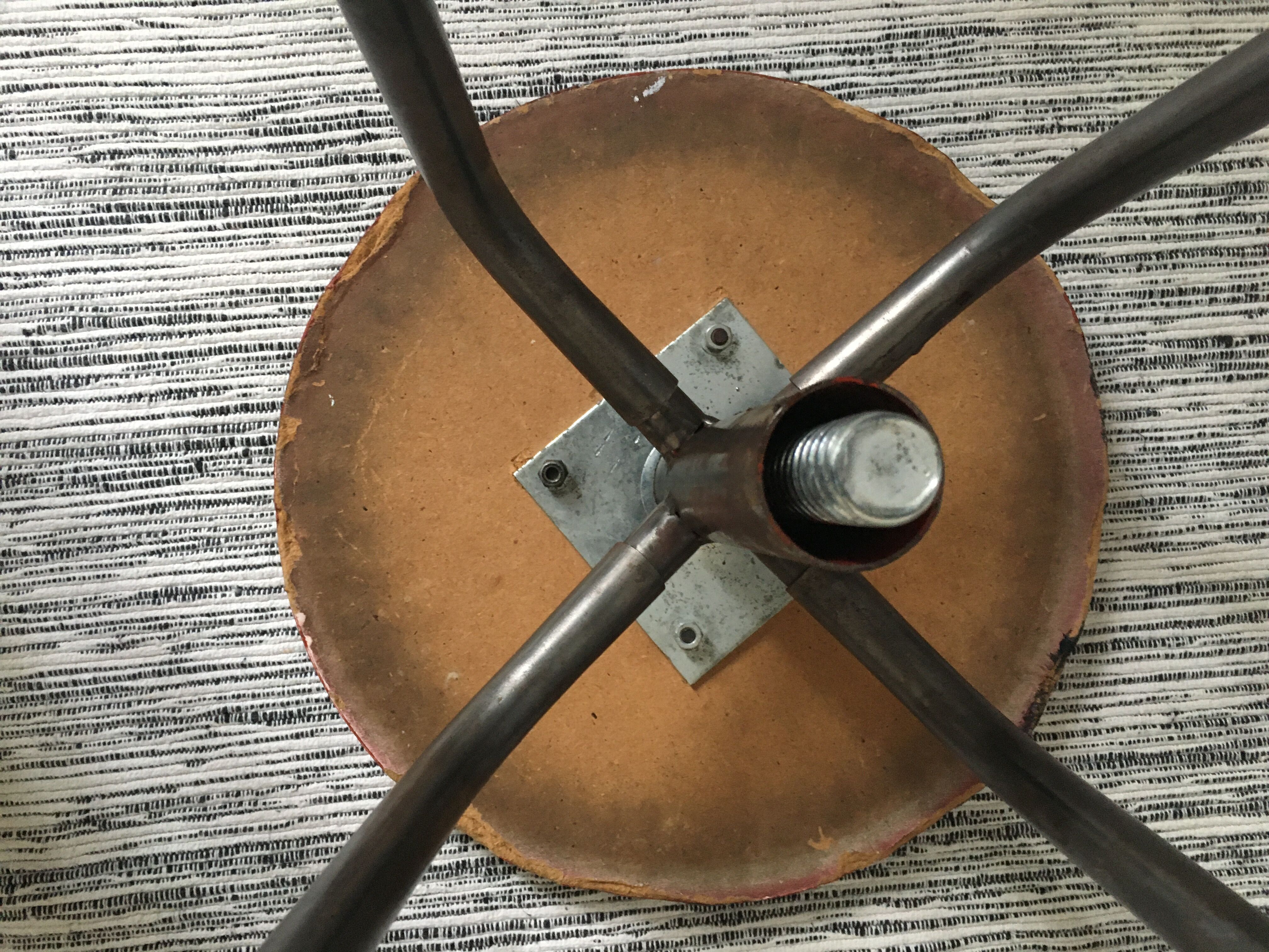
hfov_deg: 61.7
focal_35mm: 29
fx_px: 1063
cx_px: 634
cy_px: 476
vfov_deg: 48.2
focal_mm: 4.15
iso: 250
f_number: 2.2
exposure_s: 1/33
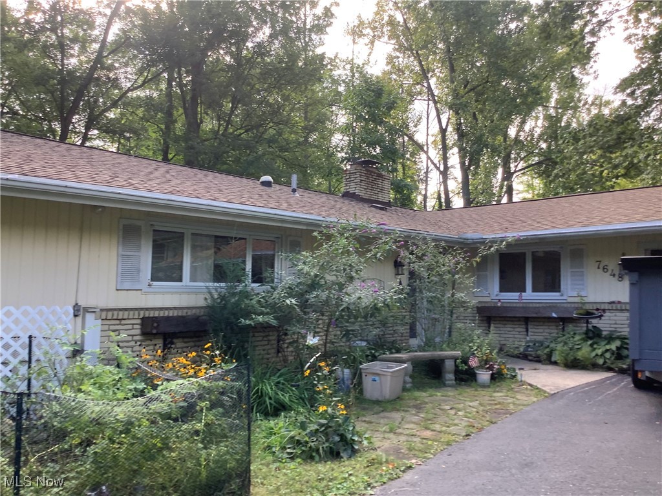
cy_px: 248
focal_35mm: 31
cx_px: 331
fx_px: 593
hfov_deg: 58.4
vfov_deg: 45.4
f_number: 2.4
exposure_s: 1/120
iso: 40
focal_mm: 3.3
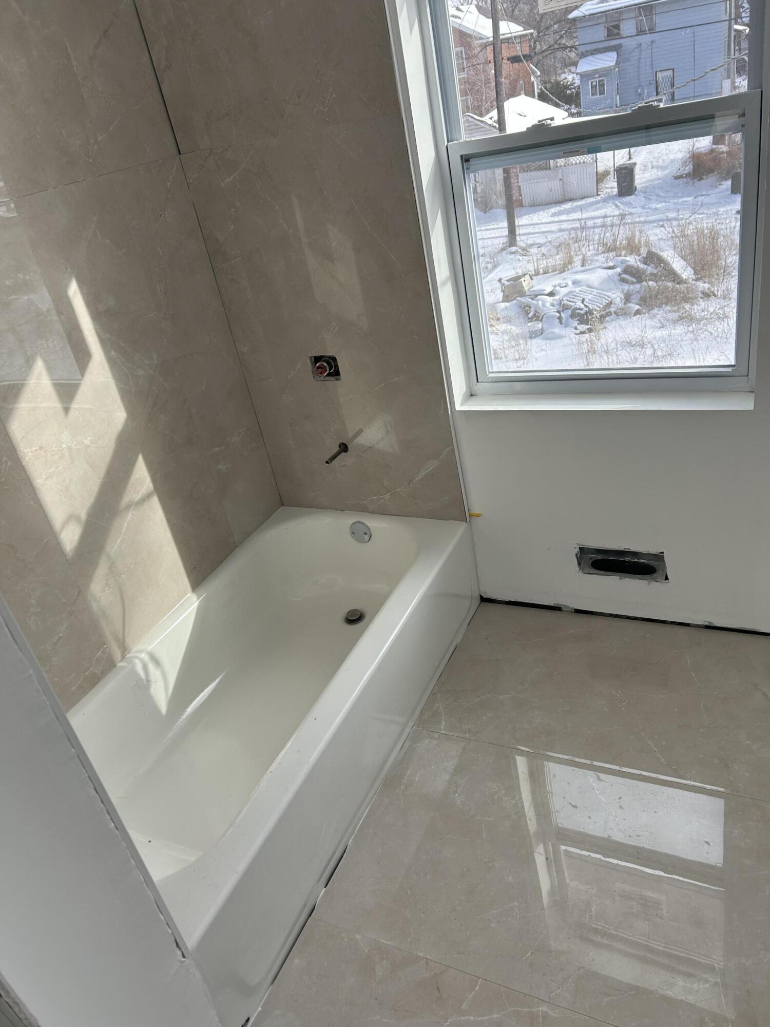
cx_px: 385
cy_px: 514
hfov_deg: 53.1
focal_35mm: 26
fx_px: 771
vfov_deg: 67.3
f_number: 1.5
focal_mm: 5.7
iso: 50
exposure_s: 1/482
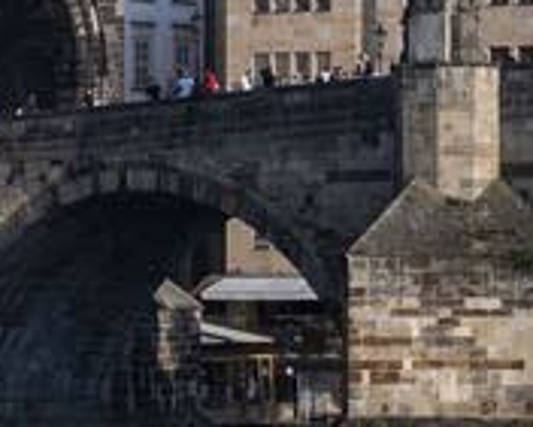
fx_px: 5919
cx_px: 318
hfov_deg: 5.2
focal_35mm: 375
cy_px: -141
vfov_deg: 4.1
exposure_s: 1/500
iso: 400
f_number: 8
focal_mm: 44
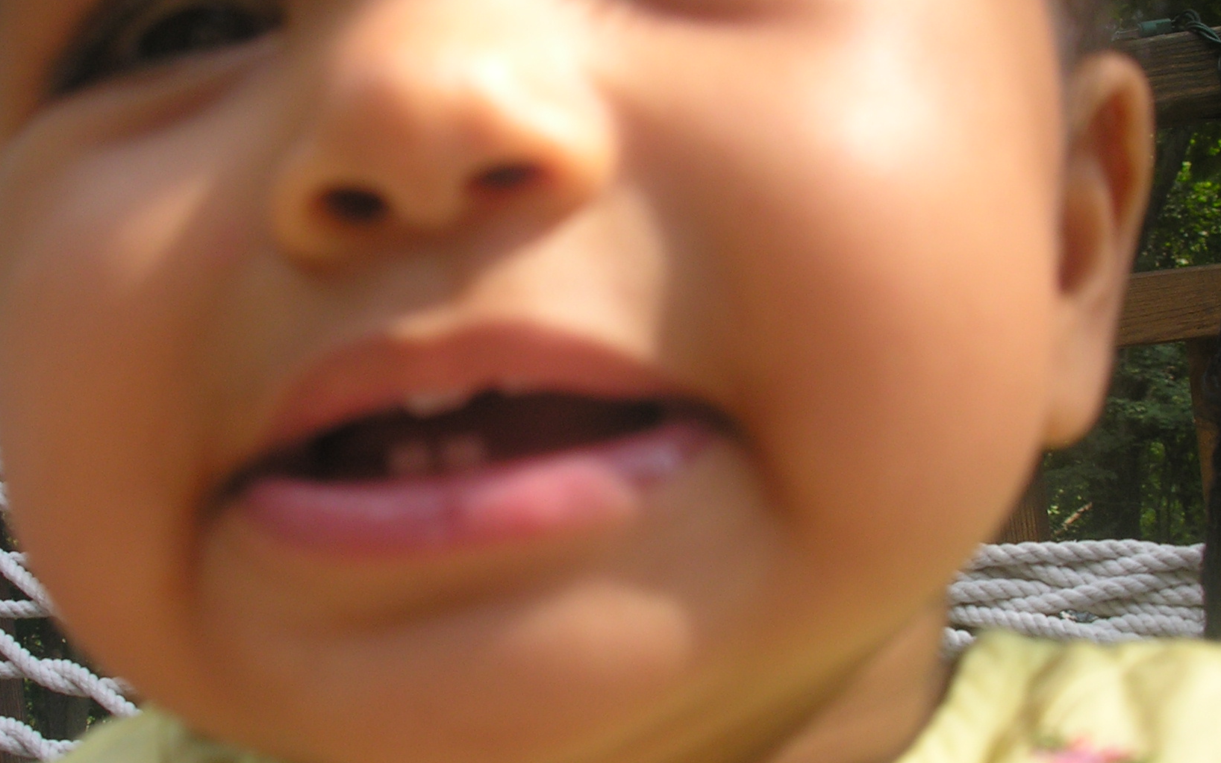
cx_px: 537
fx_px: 2463
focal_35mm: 74
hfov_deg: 27.8
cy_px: 391
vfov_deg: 17.6
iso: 50
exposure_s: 1/91.8
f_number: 4
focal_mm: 8.9
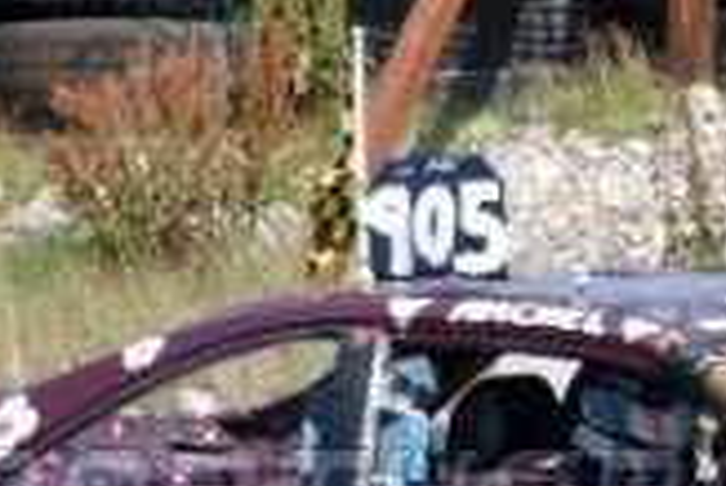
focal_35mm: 458
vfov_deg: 3.0
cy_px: 508
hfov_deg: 4.5
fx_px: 9244
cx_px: 833
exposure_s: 1/500
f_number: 5.6
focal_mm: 78
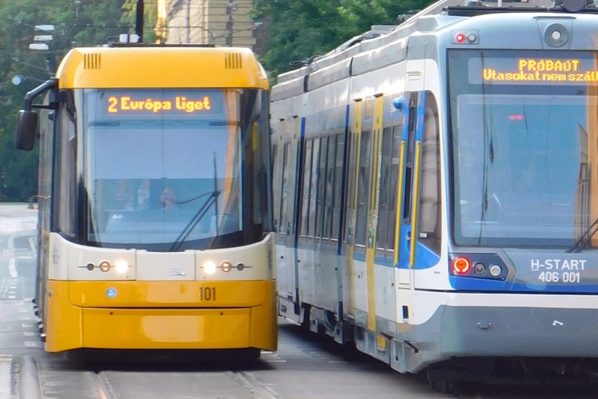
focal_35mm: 242
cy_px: 115
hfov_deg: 8.5
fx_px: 4020
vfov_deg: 5.7
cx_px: 357
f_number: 5.3
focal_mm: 30.1
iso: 125
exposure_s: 1/50
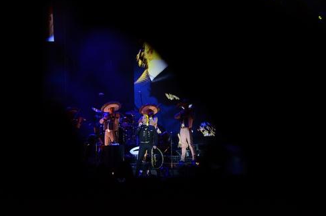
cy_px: 107
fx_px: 1459
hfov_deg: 12.7
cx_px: 164
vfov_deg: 8.5
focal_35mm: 162
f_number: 5.6
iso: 800
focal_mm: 105
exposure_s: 1/160
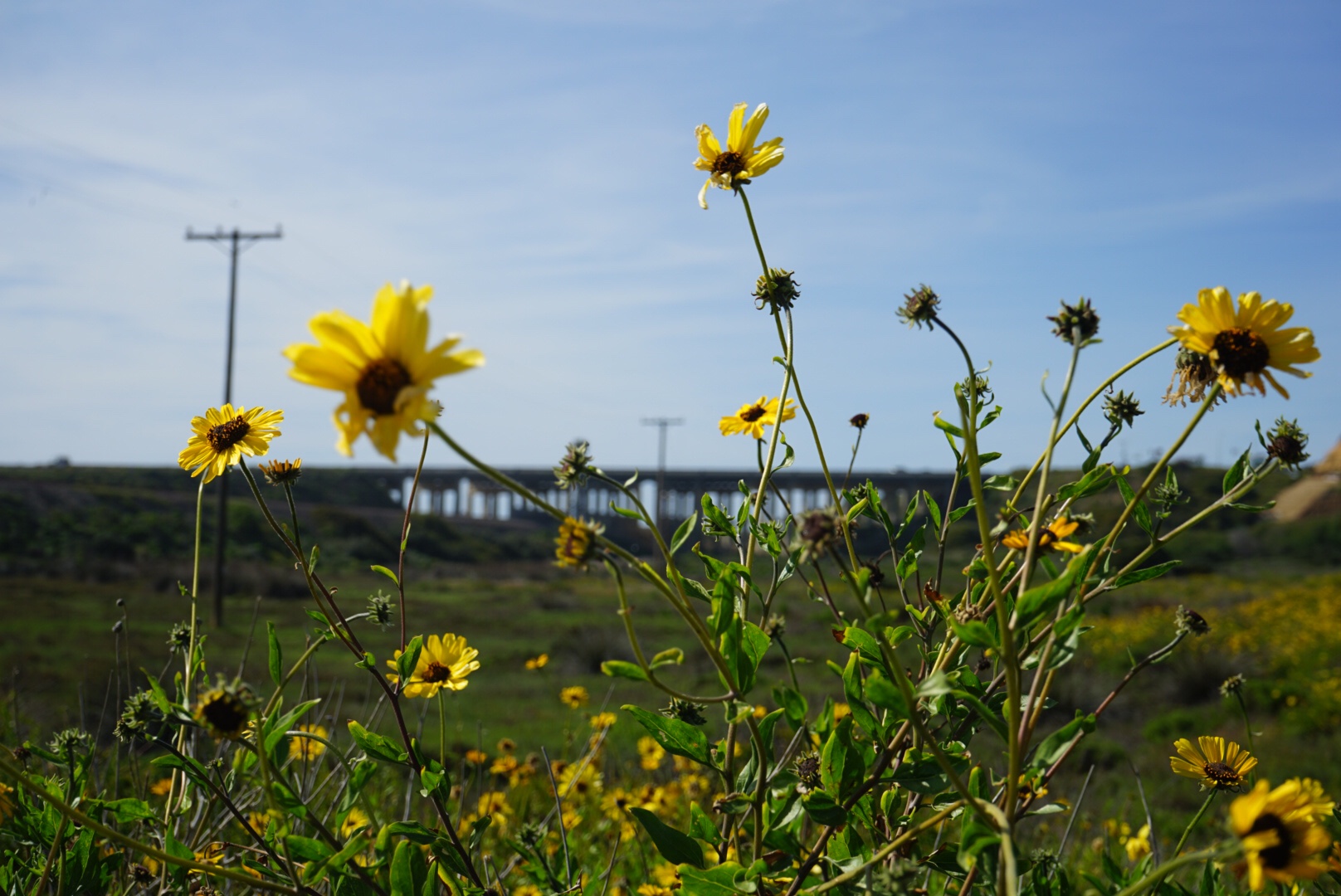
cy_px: 448
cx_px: 670
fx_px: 2199
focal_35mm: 59
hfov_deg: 33.9
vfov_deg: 23.0
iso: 100
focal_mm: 59
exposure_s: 1/200
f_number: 11
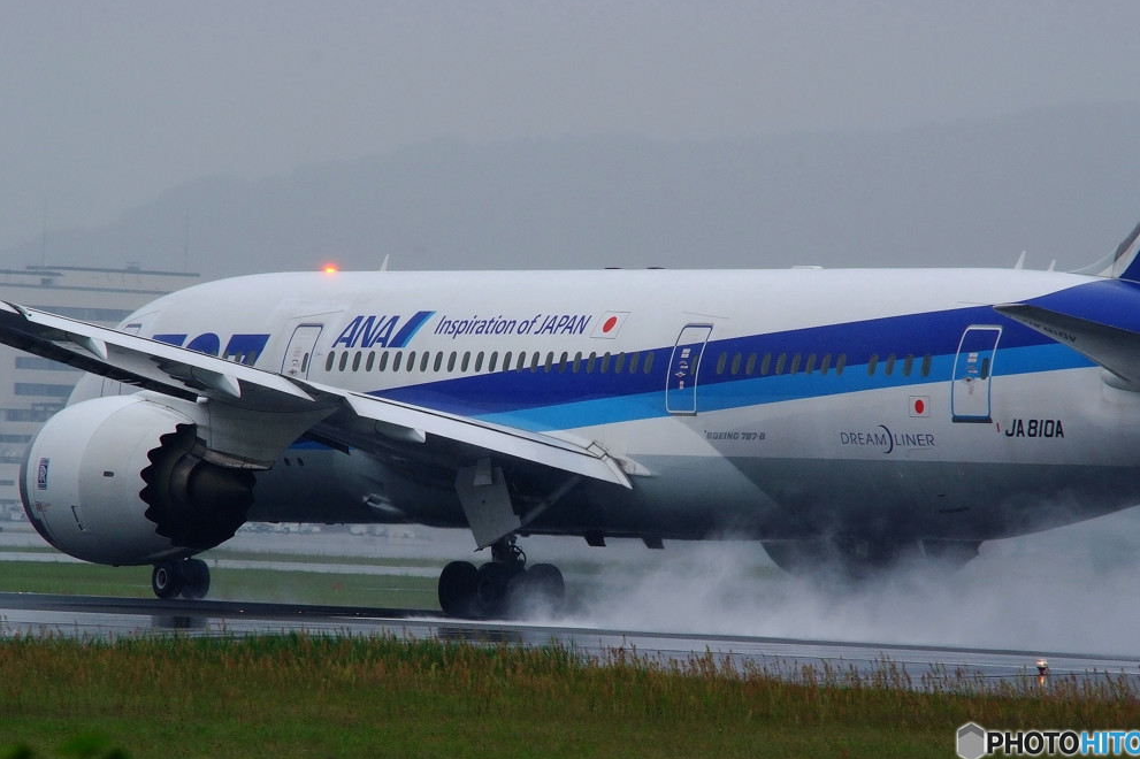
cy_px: 381
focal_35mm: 388
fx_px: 12282
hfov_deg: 5.3
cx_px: 569
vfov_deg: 3.5
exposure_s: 1/450
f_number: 10
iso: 500
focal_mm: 250
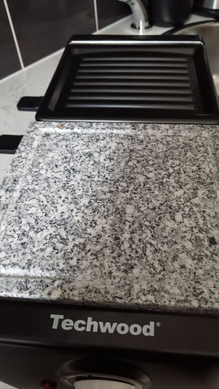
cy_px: 195
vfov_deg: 64.3
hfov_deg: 38.9
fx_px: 310
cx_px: 122
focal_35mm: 30
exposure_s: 1/16.7
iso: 3741
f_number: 1.9
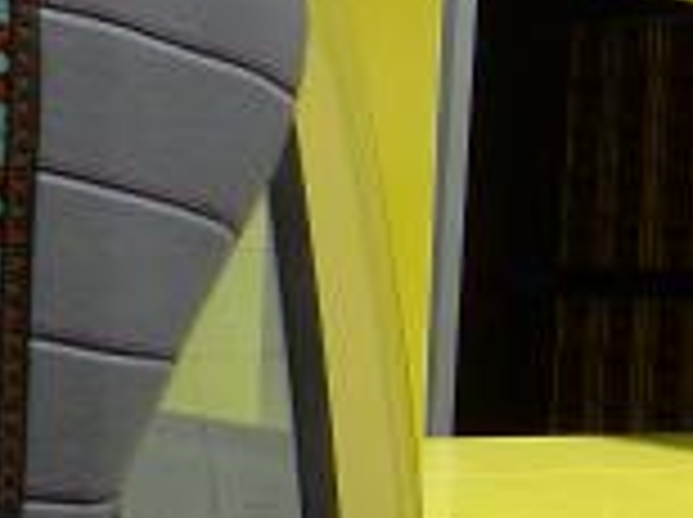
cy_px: 239
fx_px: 2499
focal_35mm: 125
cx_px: 1503
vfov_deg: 11.8
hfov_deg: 13.1
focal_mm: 5.1
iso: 80
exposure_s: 1/500
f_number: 3.5
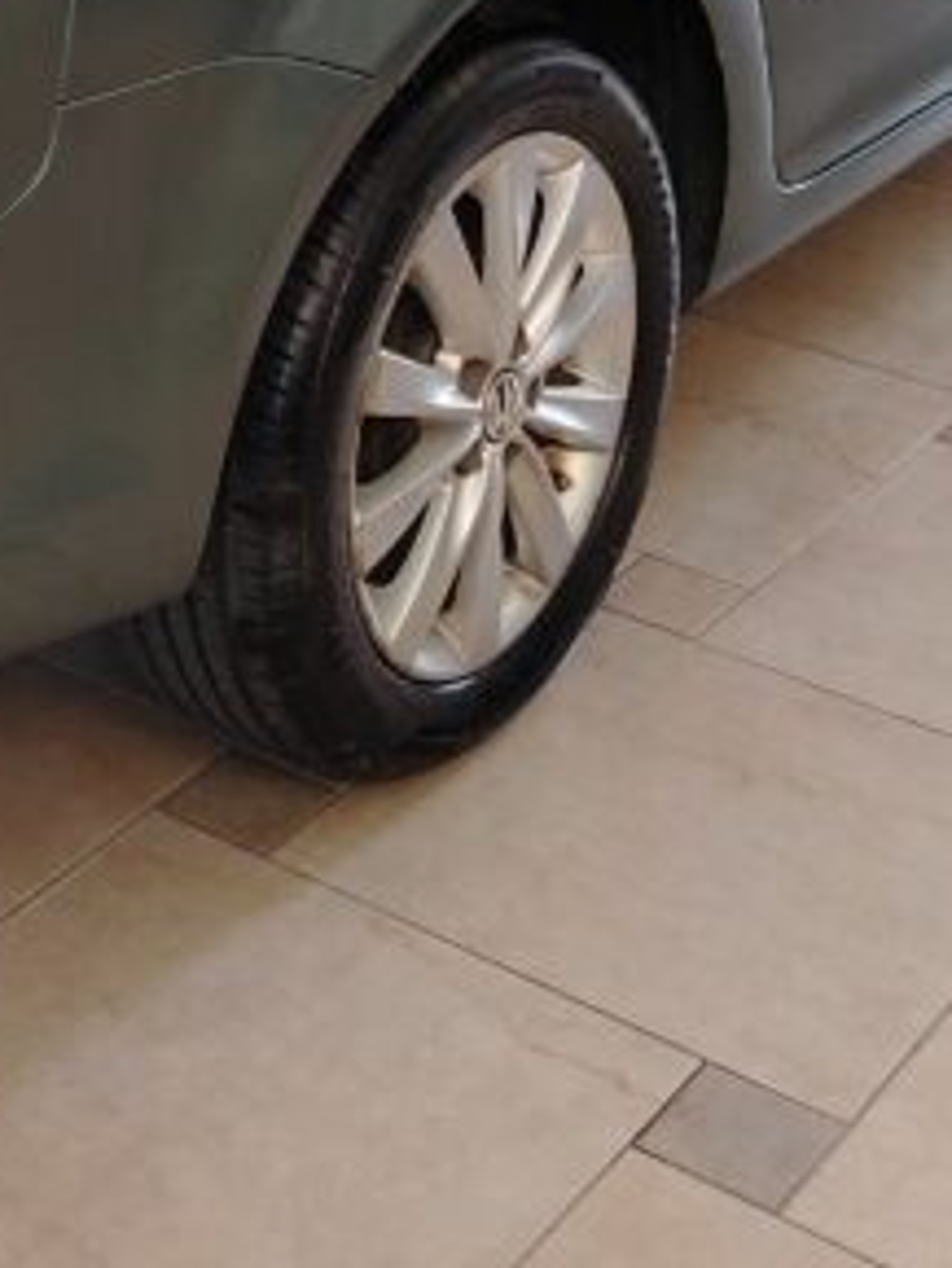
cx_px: 75
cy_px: -206
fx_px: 3115
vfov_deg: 21.5
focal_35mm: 85
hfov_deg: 17.1
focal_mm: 5.25
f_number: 1.75
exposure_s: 1/50
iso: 344
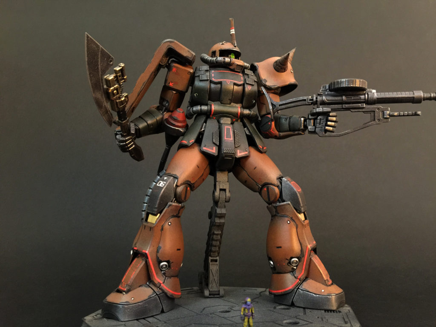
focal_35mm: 29
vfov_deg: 48.2
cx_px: 218
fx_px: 365
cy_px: 164
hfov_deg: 61.7
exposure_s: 1/4
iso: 125
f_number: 2.2
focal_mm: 4.15
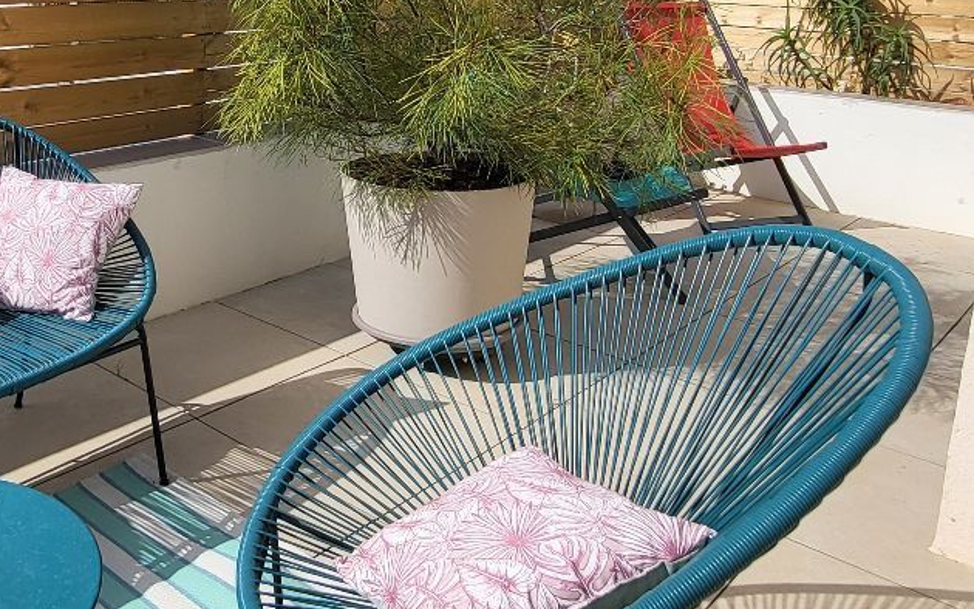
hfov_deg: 53.4
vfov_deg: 35.6
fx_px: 929
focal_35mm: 35
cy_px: 167
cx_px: 275
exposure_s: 1/1761
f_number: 2.2
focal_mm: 1.74
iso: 32
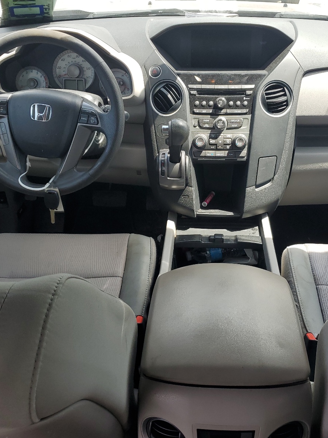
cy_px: 220
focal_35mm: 35
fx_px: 442
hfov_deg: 40.4
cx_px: 204
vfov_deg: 52.6
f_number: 1.5
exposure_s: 1/455
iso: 50
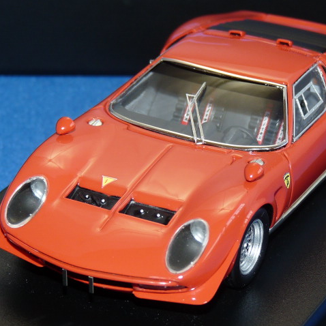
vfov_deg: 10.5
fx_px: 1779
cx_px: 196
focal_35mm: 167
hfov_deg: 10.5
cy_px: 163
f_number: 3.4
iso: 100
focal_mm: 14.4
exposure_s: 1/40
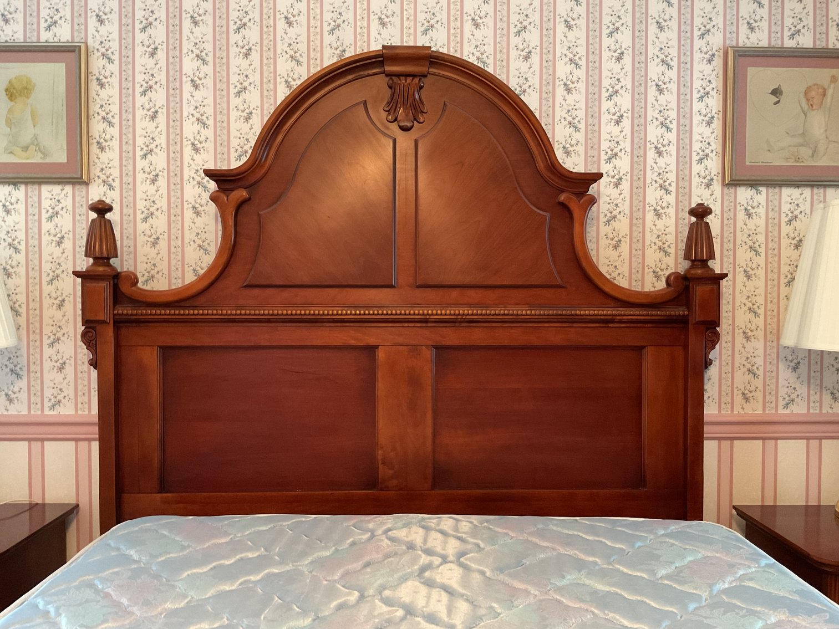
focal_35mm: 29
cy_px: 314
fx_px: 703
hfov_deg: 61.7
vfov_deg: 48.2
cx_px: 420
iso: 250
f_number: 1.8
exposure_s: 1/40
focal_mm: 3
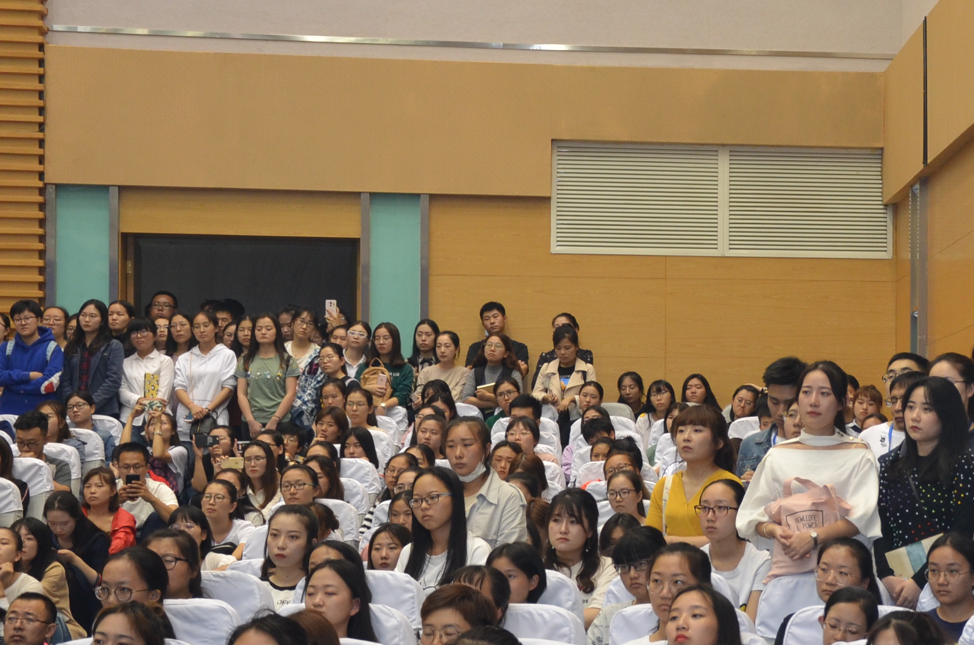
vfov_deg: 13.0
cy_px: 430
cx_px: 951
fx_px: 2835
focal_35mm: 105
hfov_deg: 19.0
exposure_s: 1/80
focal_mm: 35
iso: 500
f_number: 4.5
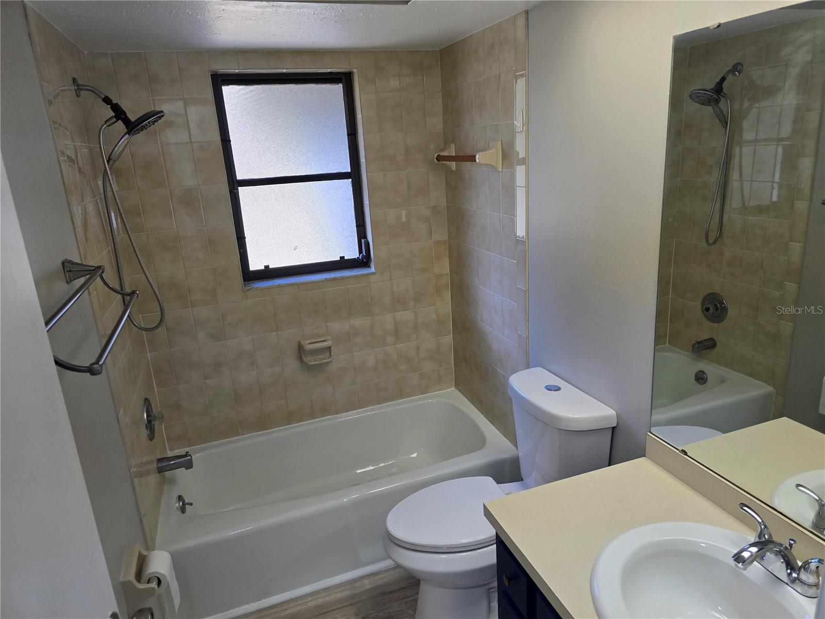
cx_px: 412
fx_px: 548
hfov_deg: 73.9
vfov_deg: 58.9
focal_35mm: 23
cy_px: 310
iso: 100
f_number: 1.7
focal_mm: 6.3
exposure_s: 1/120
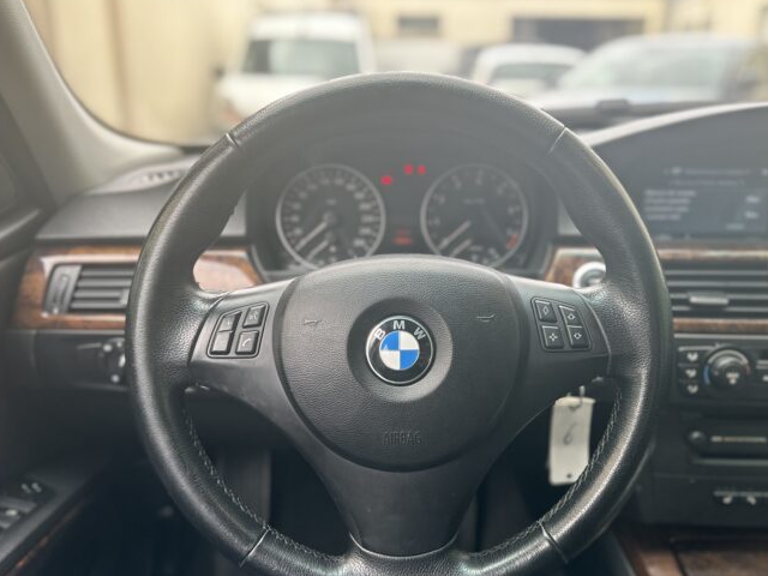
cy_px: 325
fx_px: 666
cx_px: 430
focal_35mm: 30
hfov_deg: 59.8
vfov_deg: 46.7
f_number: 1.78
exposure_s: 1/150
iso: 100
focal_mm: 6.86
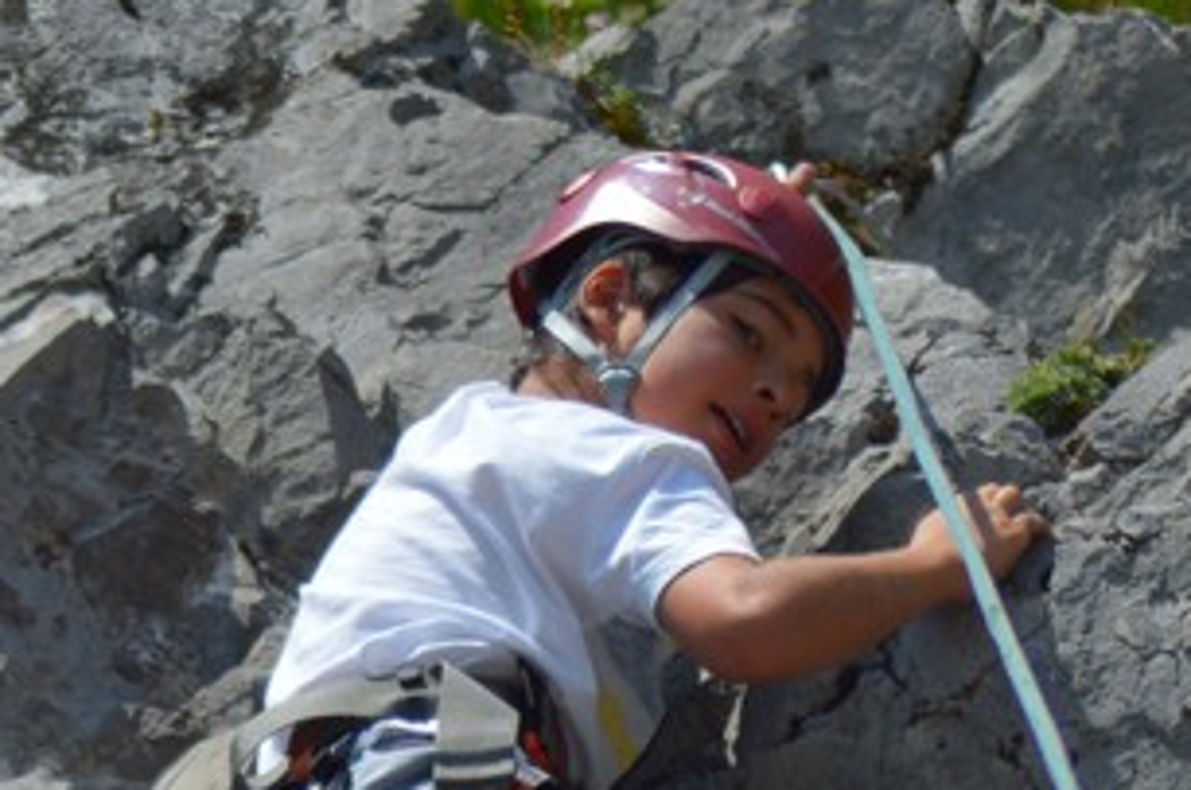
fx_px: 29893
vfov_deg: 1.5
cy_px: 730
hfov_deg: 2.3
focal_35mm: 905
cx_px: 397
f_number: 4.5
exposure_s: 1/2000
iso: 200
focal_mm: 180
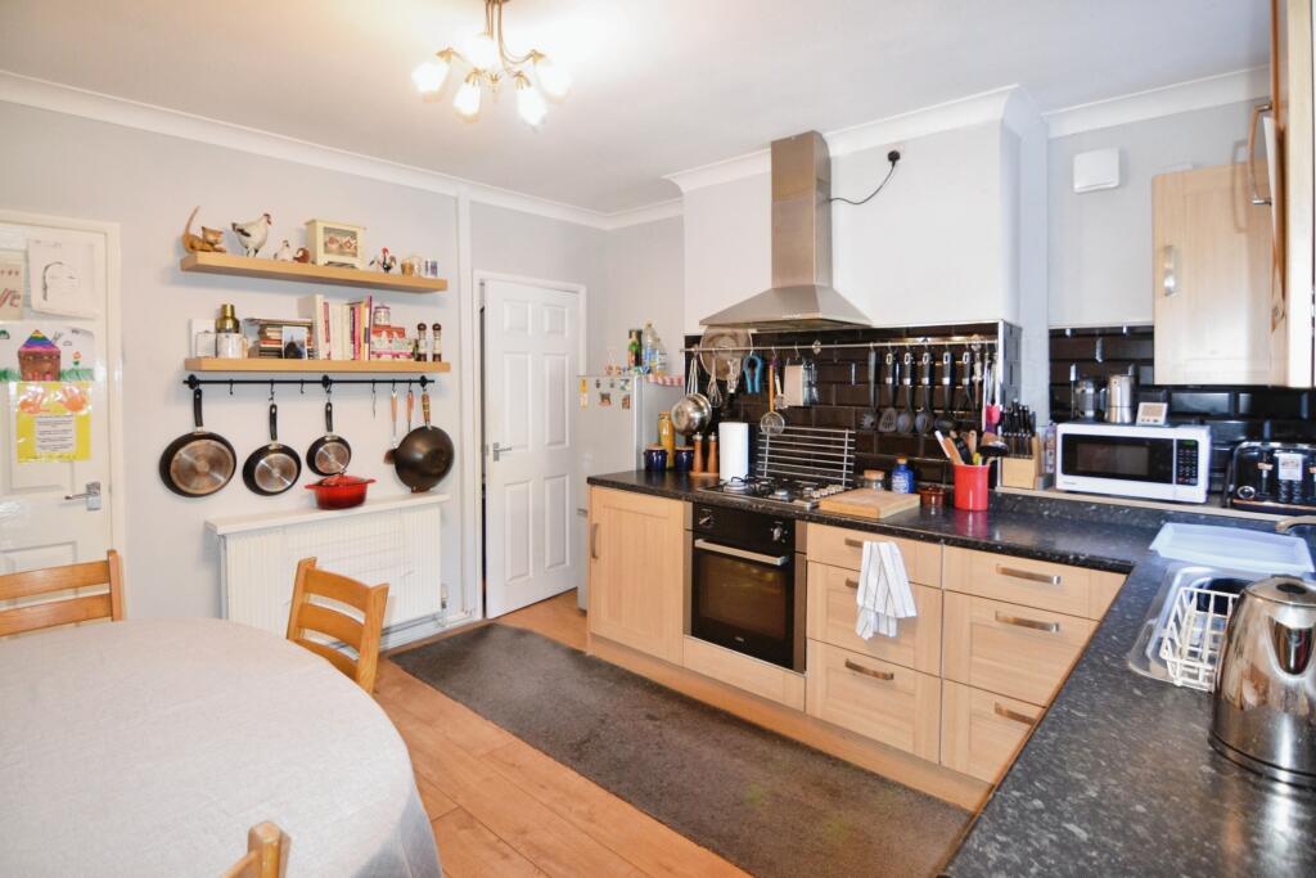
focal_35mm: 16
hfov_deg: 95.0
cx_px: 658
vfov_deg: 72.1
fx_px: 603
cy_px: 439
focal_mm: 11
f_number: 2.8
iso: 900
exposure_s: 1/60
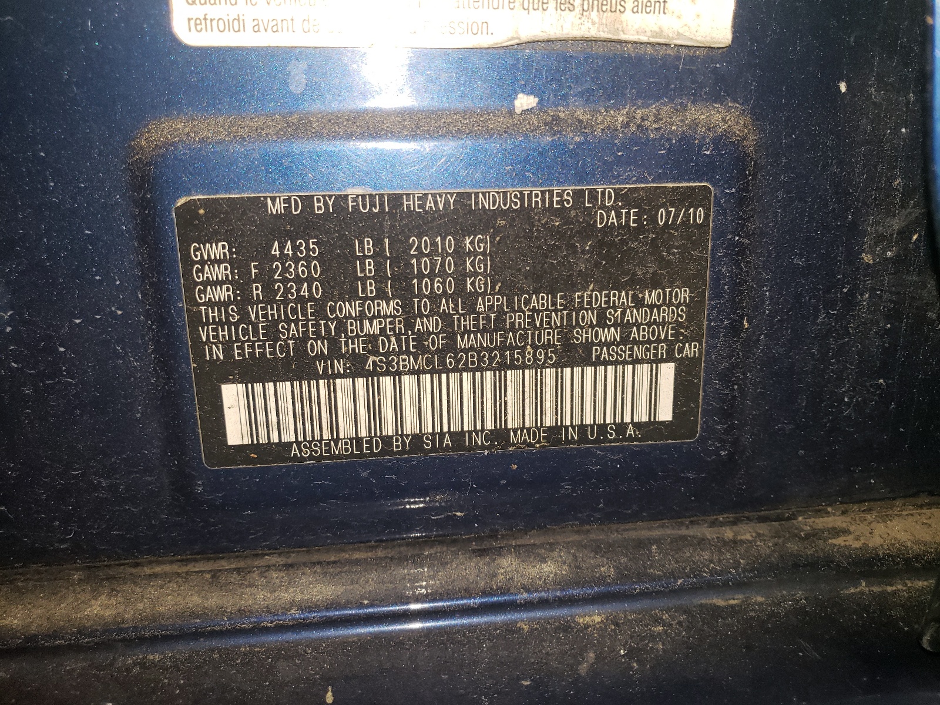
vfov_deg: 53.1
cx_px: 470
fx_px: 706
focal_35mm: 26
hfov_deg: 67.3
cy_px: 352
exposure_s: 1/60.2
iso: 74
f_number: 1.5
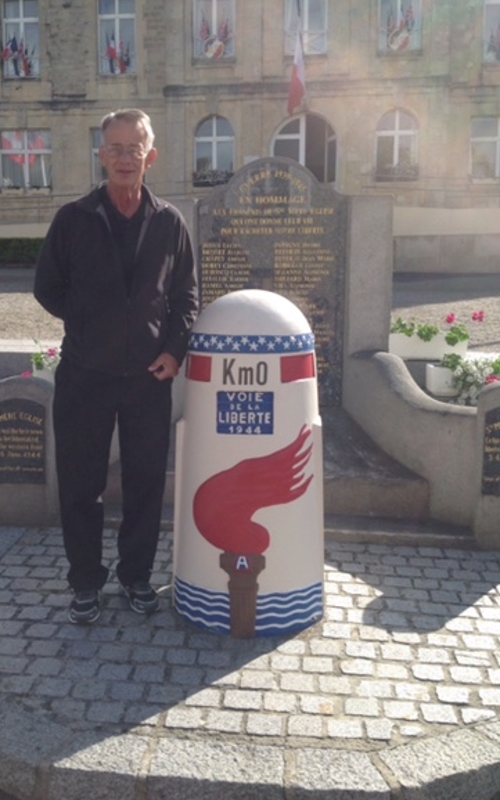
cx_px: 222
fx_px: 894
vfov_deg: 48.2
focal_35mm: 41
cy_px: 390
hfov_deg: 31.2
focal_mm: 4.28
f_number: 2.4
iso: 50
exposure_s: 1/1314
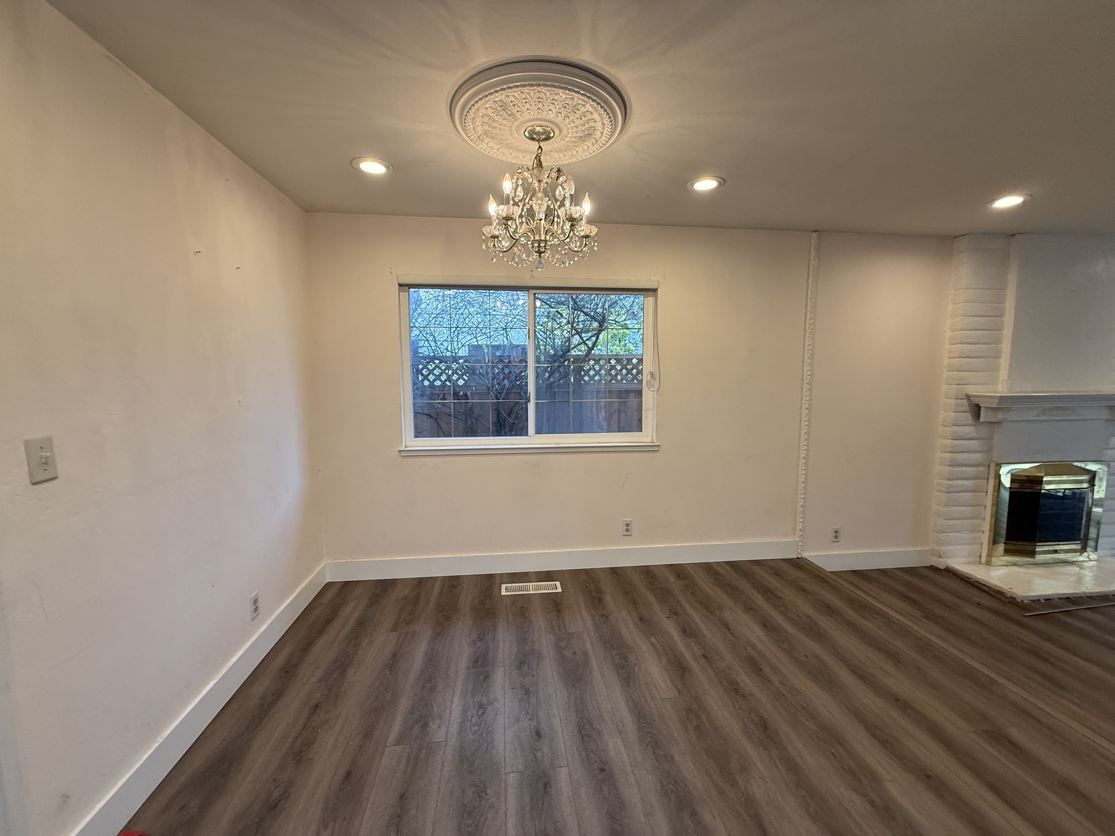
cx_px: 558
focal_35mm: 14
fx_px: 451
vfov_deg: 85.7
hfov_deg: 102.1
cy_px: 418
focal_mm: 2.22
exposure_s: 1/120
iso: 160
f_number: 2.2
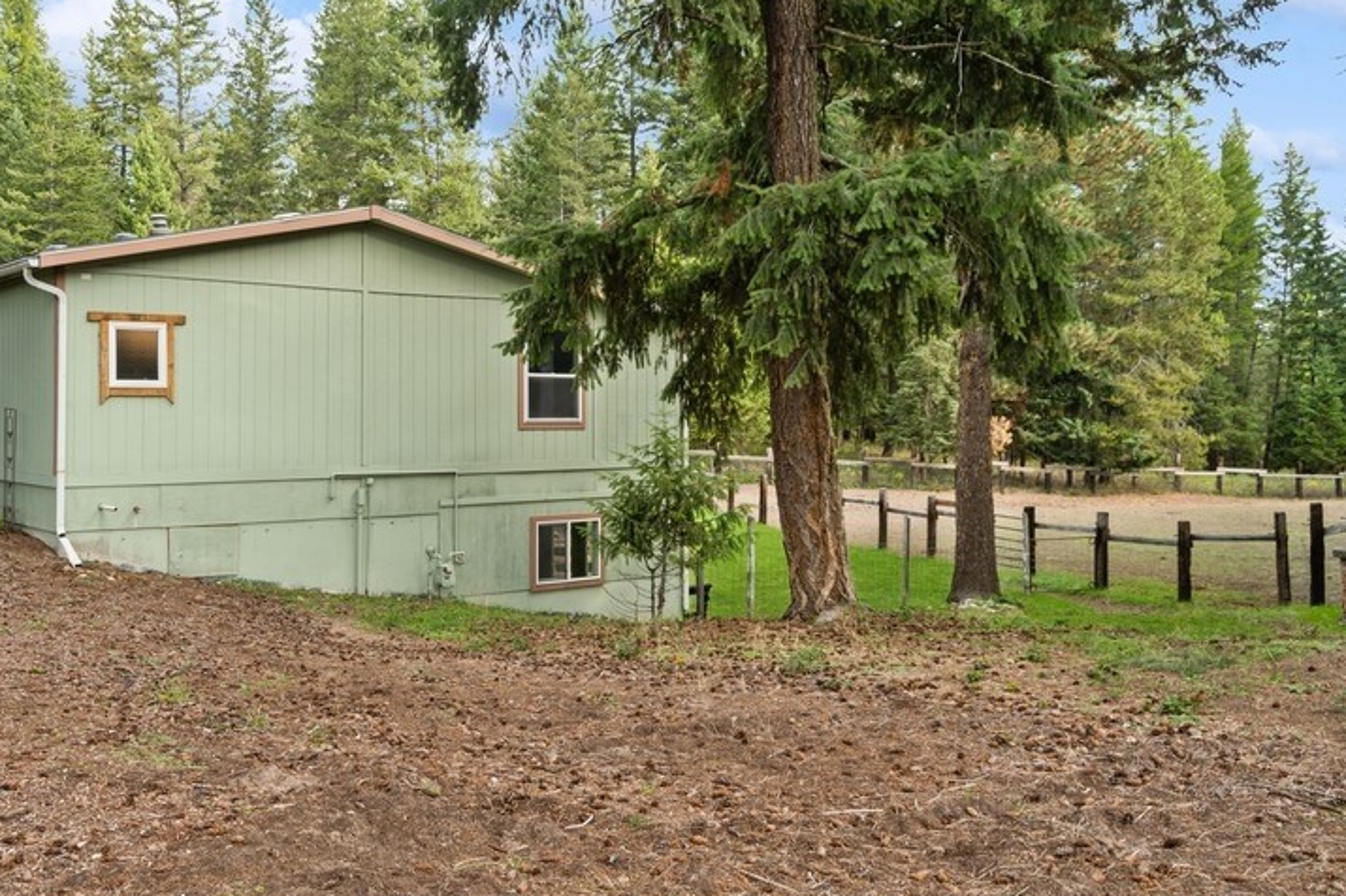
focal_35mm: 34
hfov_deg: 55.3
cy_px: 403
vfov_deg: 38.8
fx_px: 1271
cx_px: 518
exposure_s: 1/50
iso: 100
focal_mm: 18
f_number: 6.3
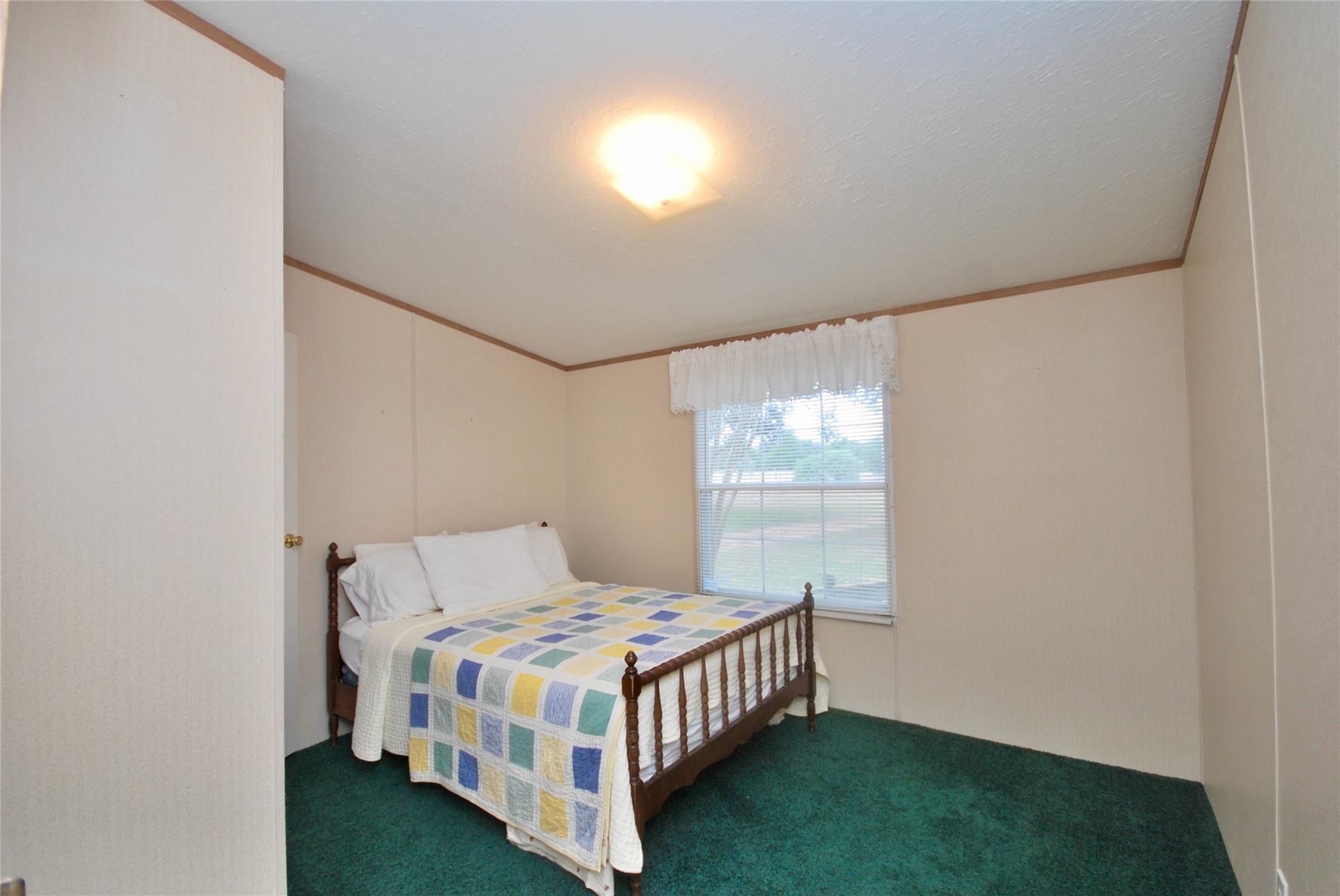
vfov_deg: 77.5
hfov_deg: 100.3
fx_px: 559
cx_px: 670
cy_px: 448
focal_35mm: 15
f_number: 4
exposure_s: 1/30
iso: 200
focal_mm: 10
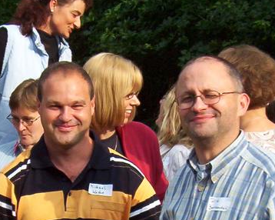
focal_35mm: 134
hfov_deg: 14.3
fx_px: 1090
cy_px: 201
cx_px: 34
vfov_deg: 11.4
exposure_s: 1/765
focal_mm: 7.88
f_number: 3.16
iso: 100
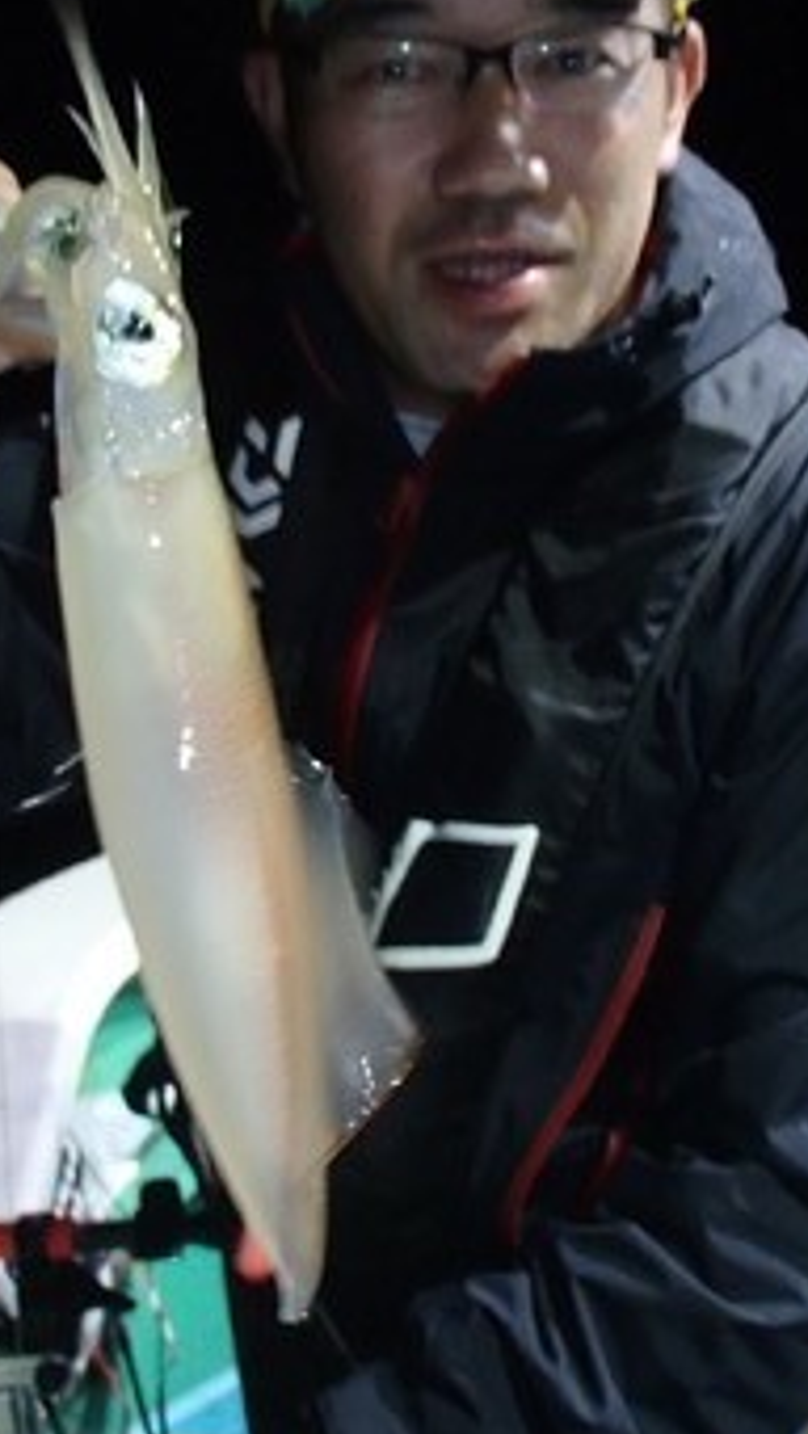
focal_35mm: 43
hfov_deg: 27.7
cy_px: 572
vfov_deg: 47.1
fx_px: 1637
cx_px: 459
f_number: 3.9
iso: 400
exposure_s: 1/30
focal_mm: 5
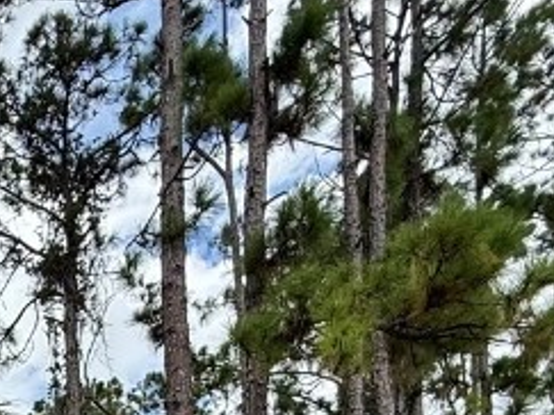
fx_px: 944
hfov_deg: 24.7
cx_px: -292
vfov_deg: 19.0
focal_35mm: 59
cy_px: 743
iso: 64
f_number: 2.2
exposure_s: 1/820
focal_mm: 2.22
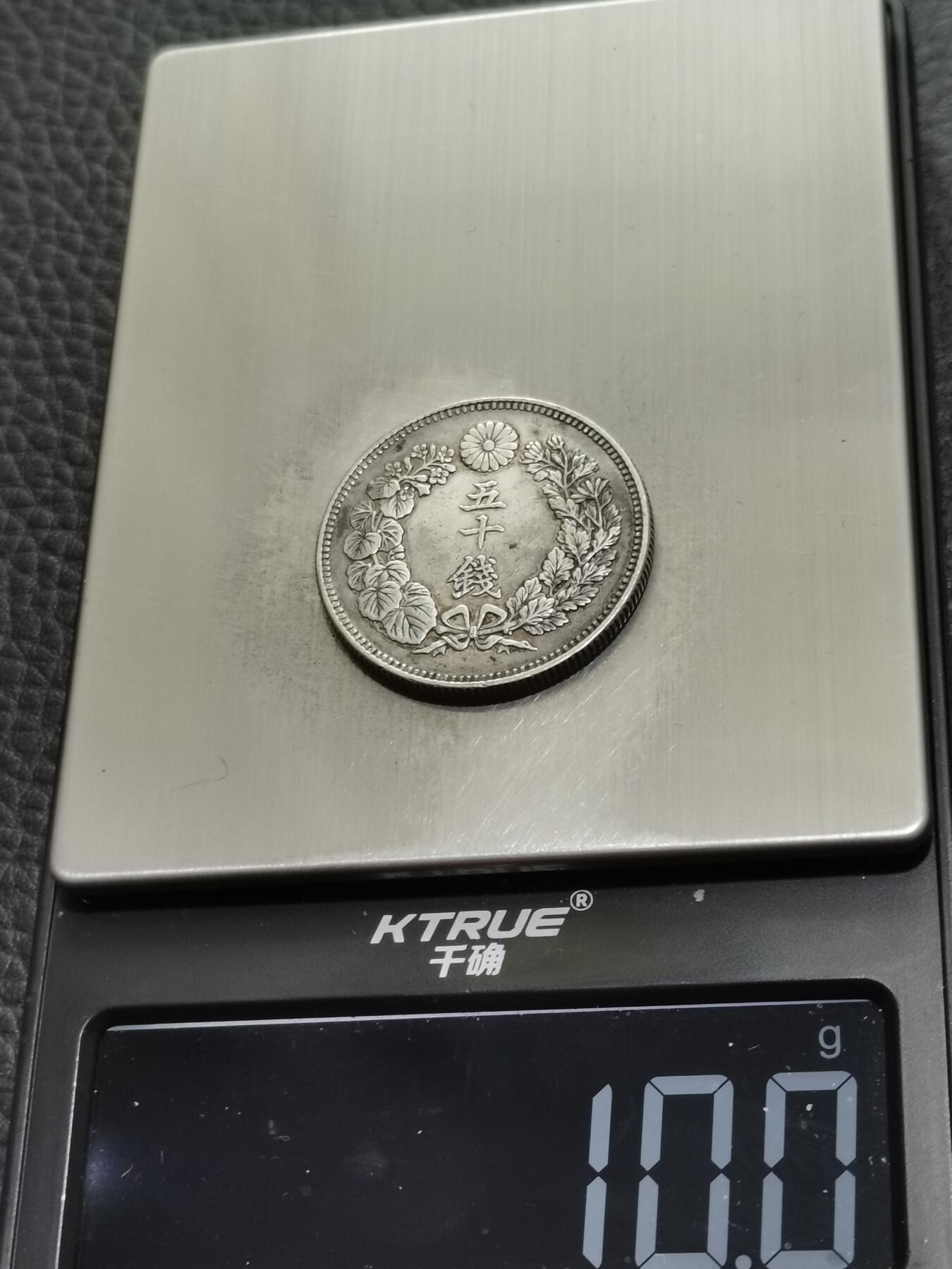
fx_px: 2493
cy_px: 634
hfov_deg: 21.6
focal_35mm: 68
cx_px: 476
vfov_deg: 28.6
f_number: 1.8
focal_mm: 5.58
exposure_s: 1/100
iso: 64
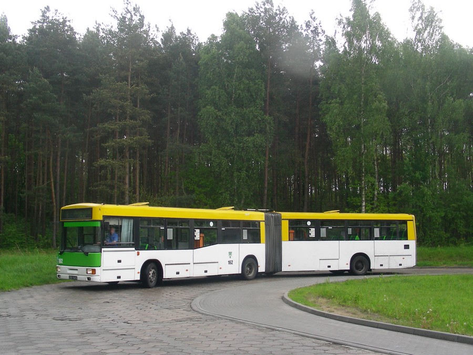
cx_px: 236
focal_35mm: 44
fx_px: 601
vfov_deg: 32.9
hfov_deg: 42.9
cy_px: 178
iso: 50
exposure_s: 1/108
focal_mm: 7.4
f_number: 4
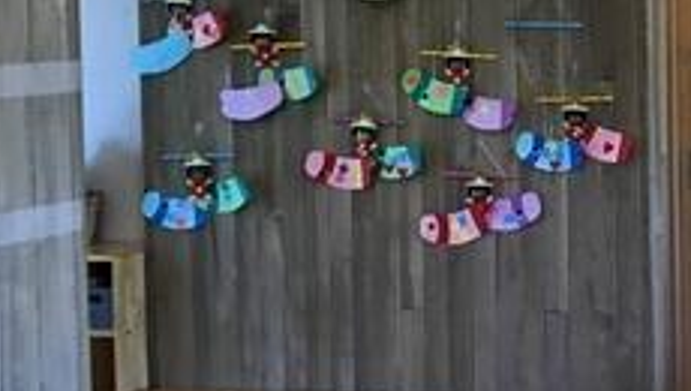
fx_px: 1614
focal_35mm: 88
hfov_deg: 21.9
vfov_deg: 13.8
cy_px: 120
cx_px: 877
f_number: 2.4
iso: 32
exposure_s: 1/30
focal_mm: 3.3
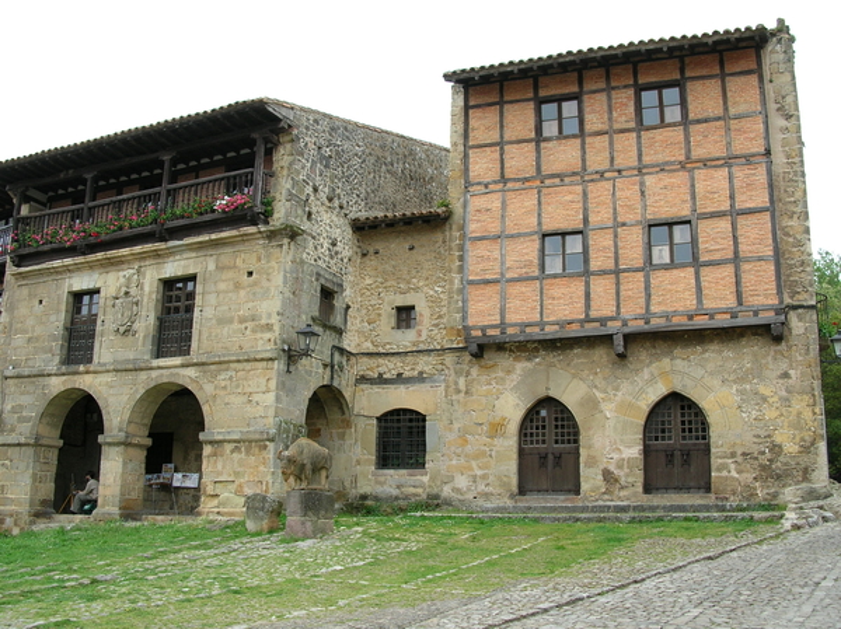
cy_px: 314
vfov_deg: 39.6
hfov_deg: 51.4
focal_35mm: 36
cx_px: 420
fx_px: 874
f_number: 3.7
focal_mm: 6
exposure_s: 1/180
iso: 50
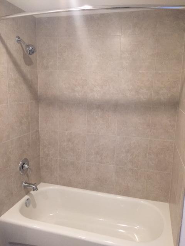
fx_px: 207
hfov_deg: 48.2
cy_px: 123
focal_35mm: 29
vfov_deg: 61.7
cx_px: 92
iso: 160
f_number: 2.2
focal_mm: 4.15
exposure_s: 1/30
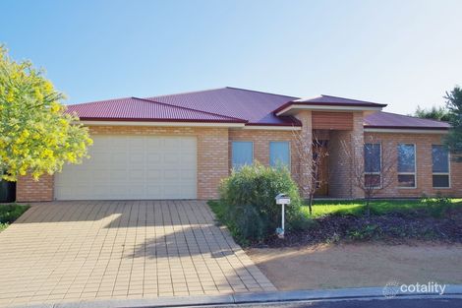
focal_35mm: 34
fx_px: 436
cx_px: 231
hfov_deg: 55.8
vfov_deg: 38.9
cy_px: 154
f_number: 10
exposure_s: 1/180
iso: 200
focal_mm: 23
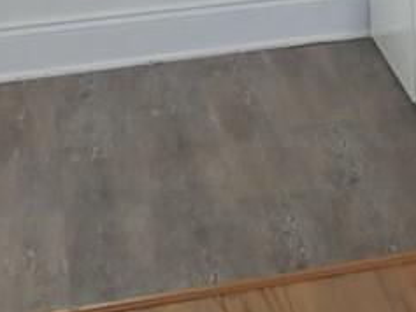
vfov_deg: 8.2
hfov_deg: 10.1
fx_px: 2032
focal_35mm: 169
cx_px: 1034
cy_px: -372
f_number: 3
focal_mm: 4.5
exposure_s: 1/40
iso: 80
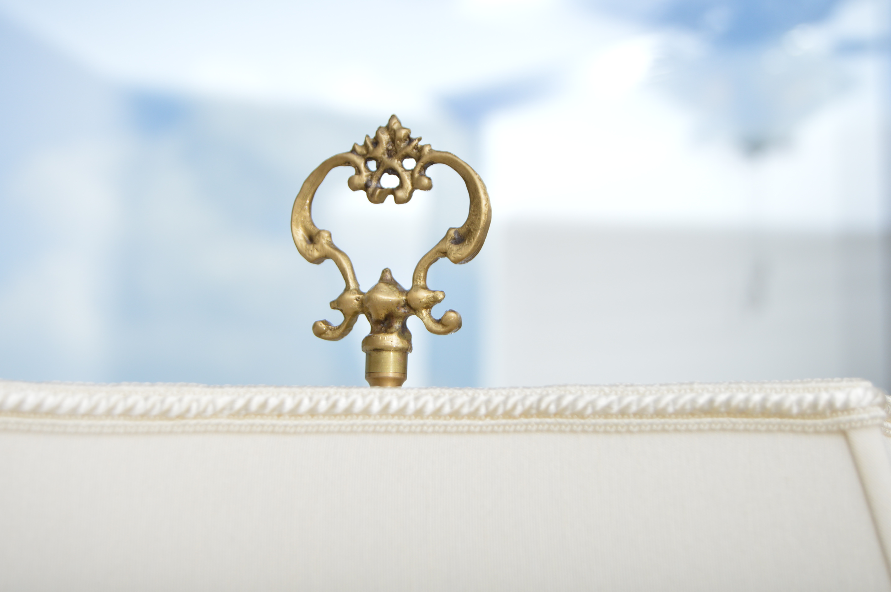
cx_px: 421
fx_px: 1769
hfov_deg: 28.3
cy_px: 281
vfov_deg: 19.0
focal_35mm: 72
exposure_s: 1/200
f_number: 5.3
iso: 200
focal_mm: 45
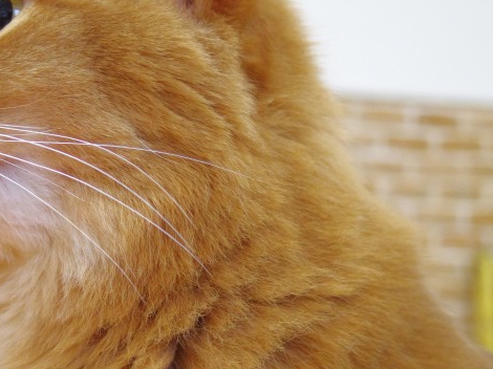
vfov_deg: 17.3
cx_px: 106
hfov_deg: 22.7
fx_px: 1210
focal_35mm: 85
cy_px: 198
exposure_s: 1/60
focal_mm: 8.5
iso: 320
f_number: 1.9
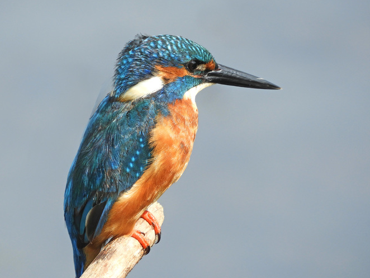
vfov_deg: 1.5
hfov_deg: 2.0
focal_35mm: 996
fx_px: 10650
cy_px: 147
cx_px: 171
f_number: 5.6
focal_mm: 161.2
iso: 100
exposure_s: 1/320
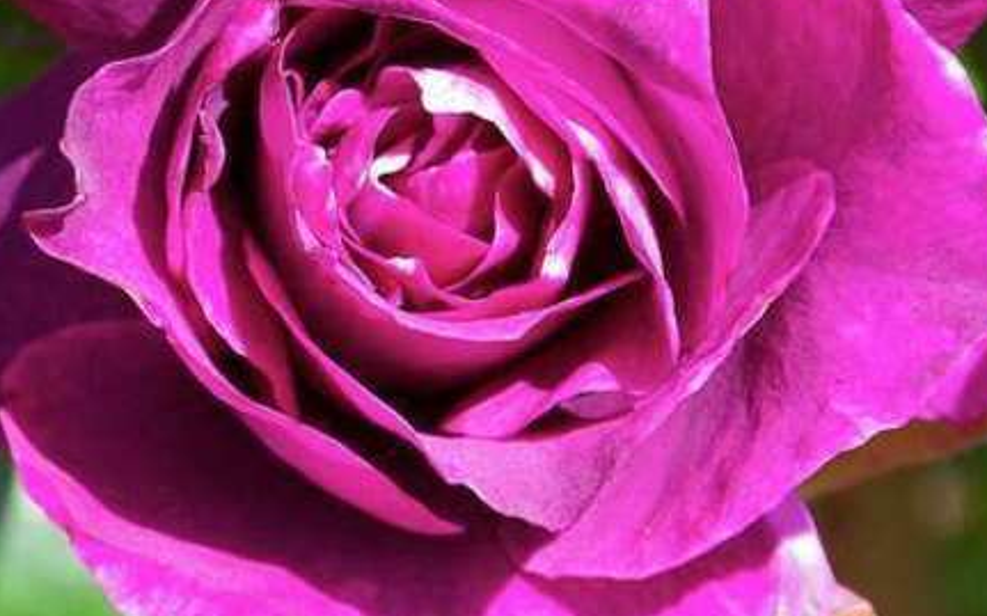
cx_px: 616
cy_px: 73
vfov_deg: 2.3
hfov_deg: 3.7
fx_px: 15138
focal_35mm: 563
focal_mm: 47.4
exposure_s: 1/160
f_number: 4
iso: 64
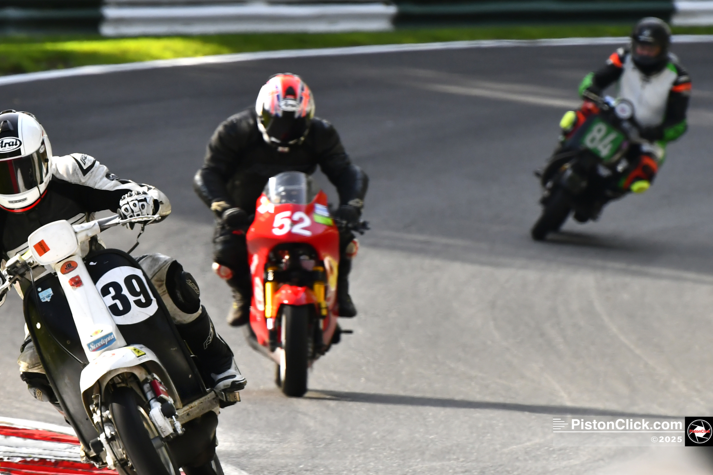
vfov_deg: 2.8
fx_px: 9643
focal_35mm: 487
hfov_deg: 4.2
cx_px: 301
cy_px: 262
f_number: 5.6
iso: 800
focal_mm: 280
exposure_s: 1/400
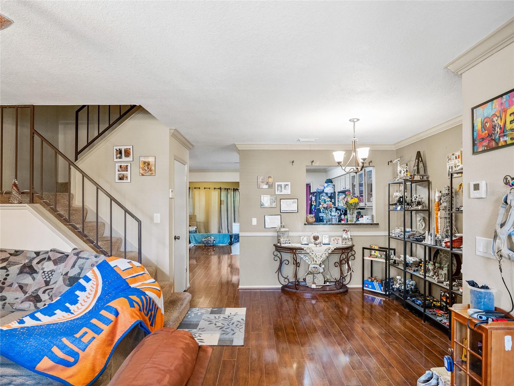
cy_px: 193
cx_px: 257
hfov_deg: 81.7
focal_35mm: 20
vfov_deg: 66.0
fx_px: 297
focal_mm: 10
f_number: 3.2
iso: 800
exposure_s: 1/15
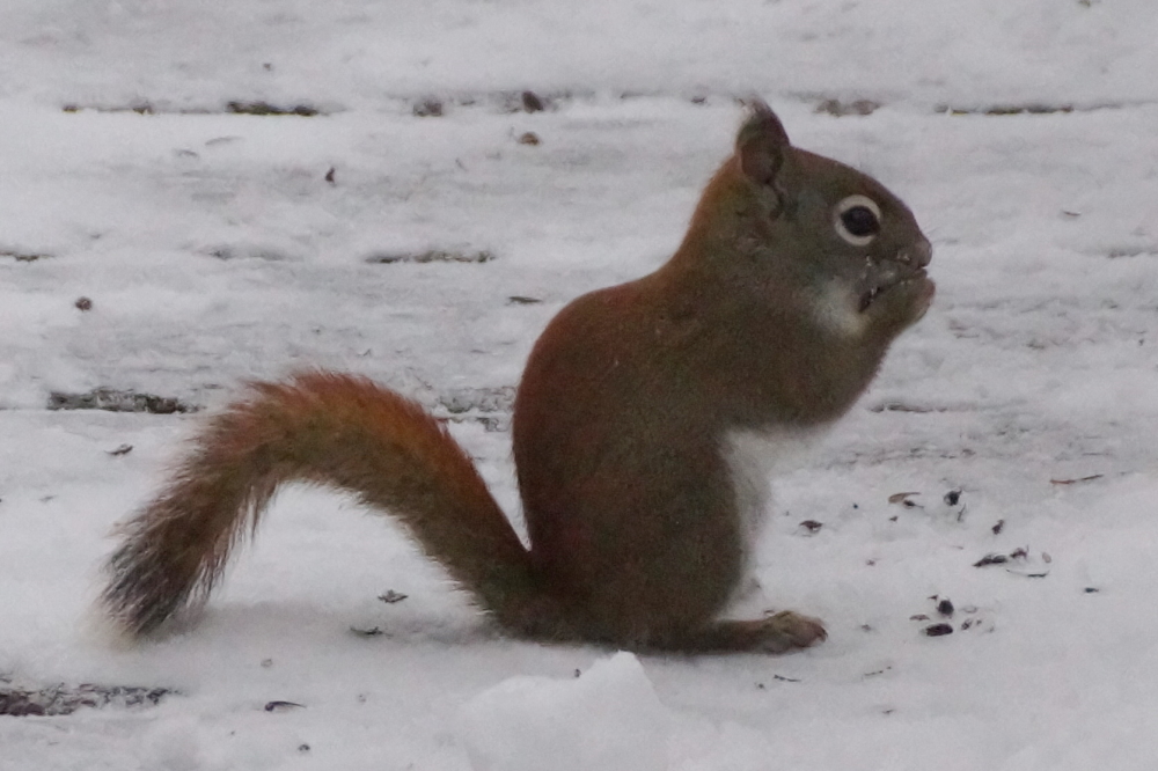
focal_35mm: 375
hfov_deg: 5.5
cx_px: 579
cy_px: 386
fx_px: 12058
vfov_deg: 3.7
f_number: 7.1
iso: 3200
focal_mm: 250
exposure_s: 1/500
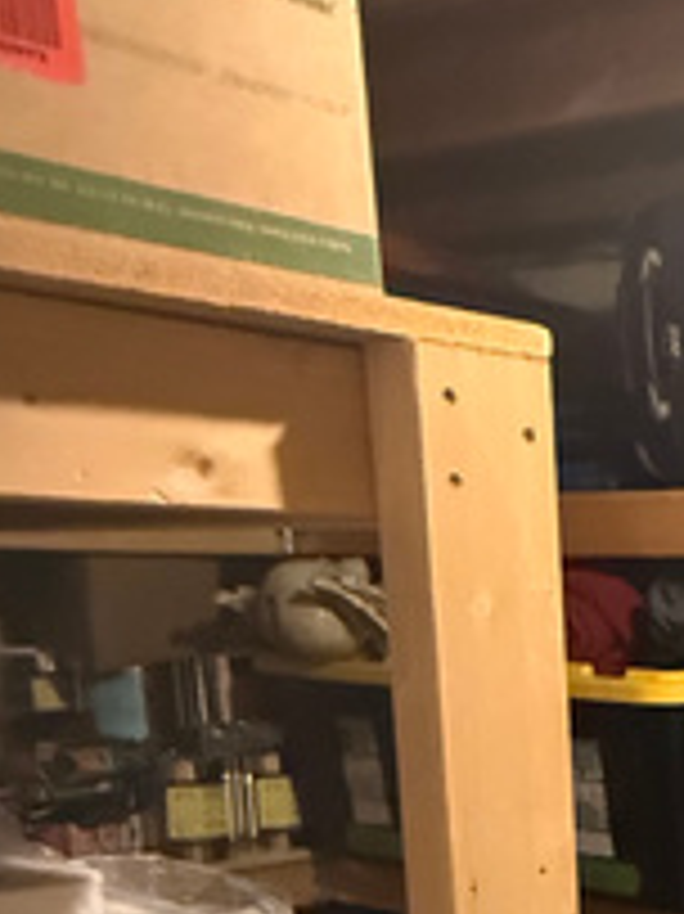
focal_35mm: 53
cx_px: 1174
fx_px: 1398
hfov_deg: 20.7
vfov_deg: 34.0
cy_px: 842
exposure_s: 1/40
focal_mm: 2.22
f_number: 2.2
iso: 1250
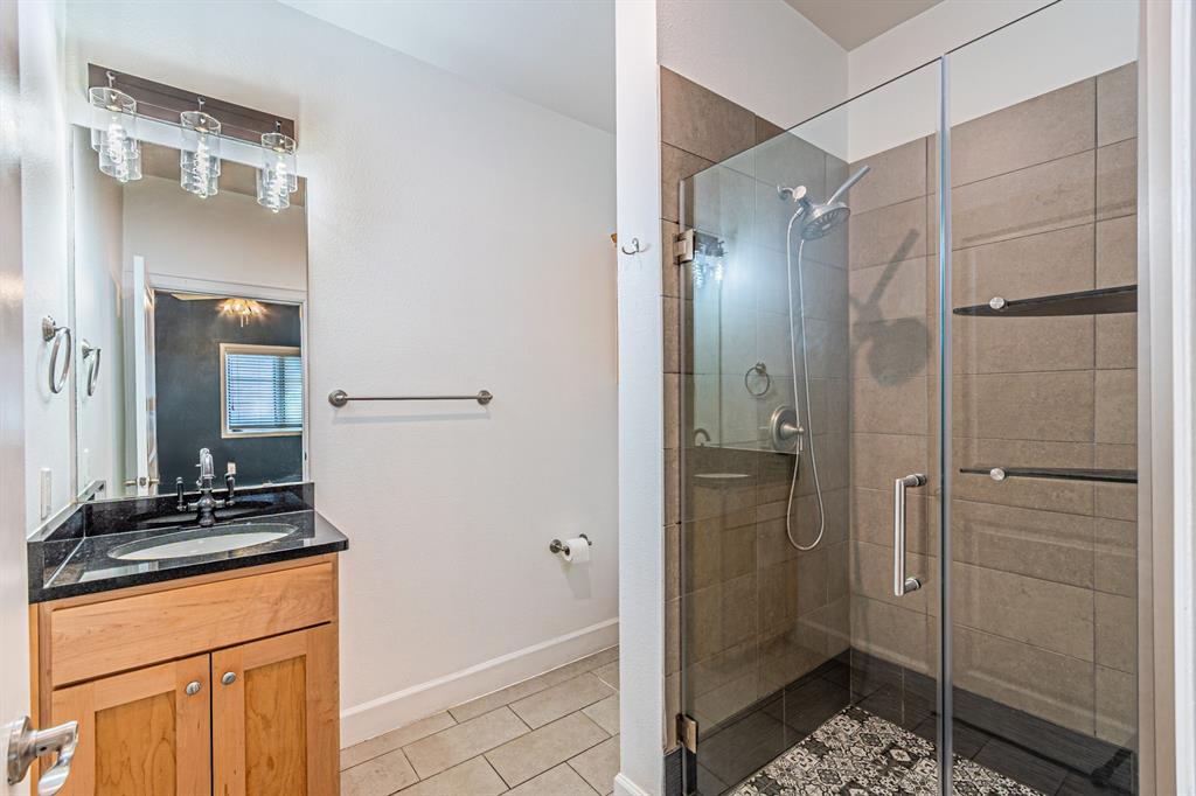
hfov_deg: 100.4
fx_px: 498
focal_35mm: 15
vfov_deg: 77.3
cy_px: 398
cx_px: 598
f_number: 8
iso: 100
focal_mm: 10
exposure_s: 1/25
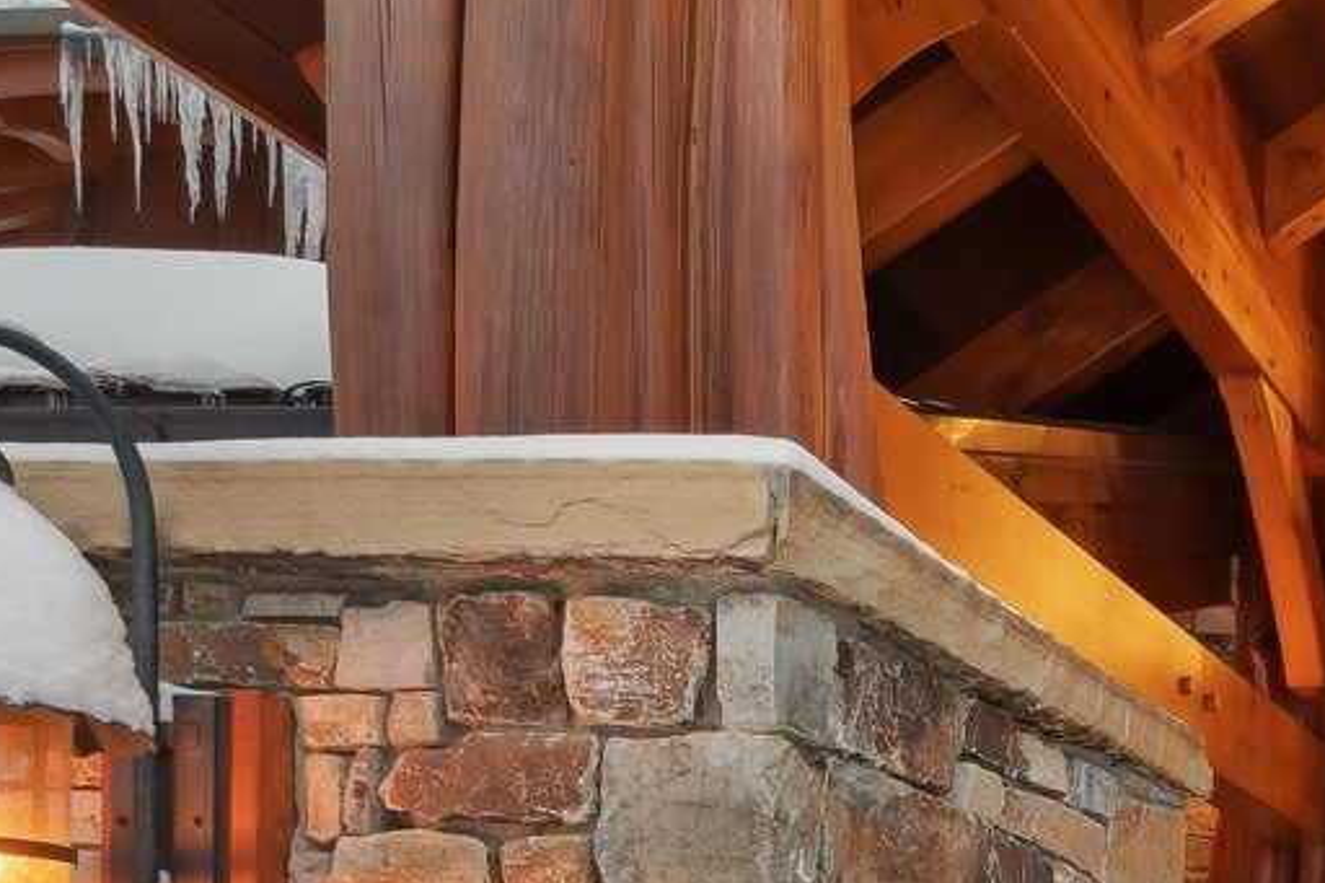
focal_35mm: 50
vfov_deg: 23.7
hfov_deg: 29.8
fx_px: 1840
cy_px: 1152
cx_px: 1809
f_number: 6.3
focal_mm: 11
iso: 200
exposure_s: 1/3.33
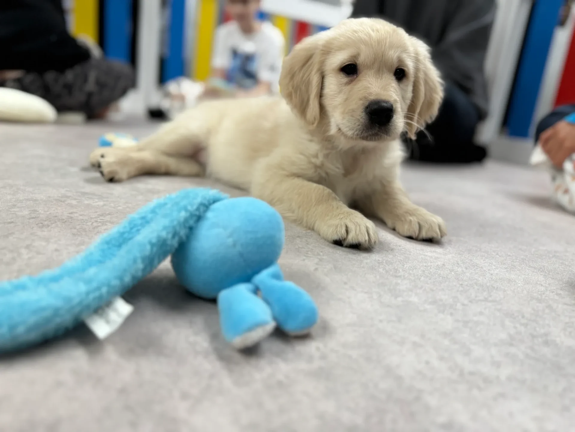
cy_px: 216
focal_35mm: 24
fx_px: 399
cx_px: 288
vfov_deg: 56.8
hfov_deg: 71.6
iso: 125
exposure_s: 1/100
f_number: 1.78
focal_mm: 6.76
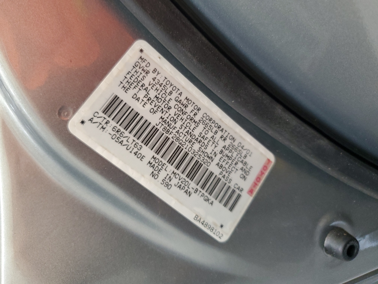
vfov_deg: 53.1
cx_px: 189
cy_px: 142
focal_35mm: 26
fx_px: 284
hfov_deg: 67.3
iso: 157
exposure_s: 1/60.2
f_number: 1.5
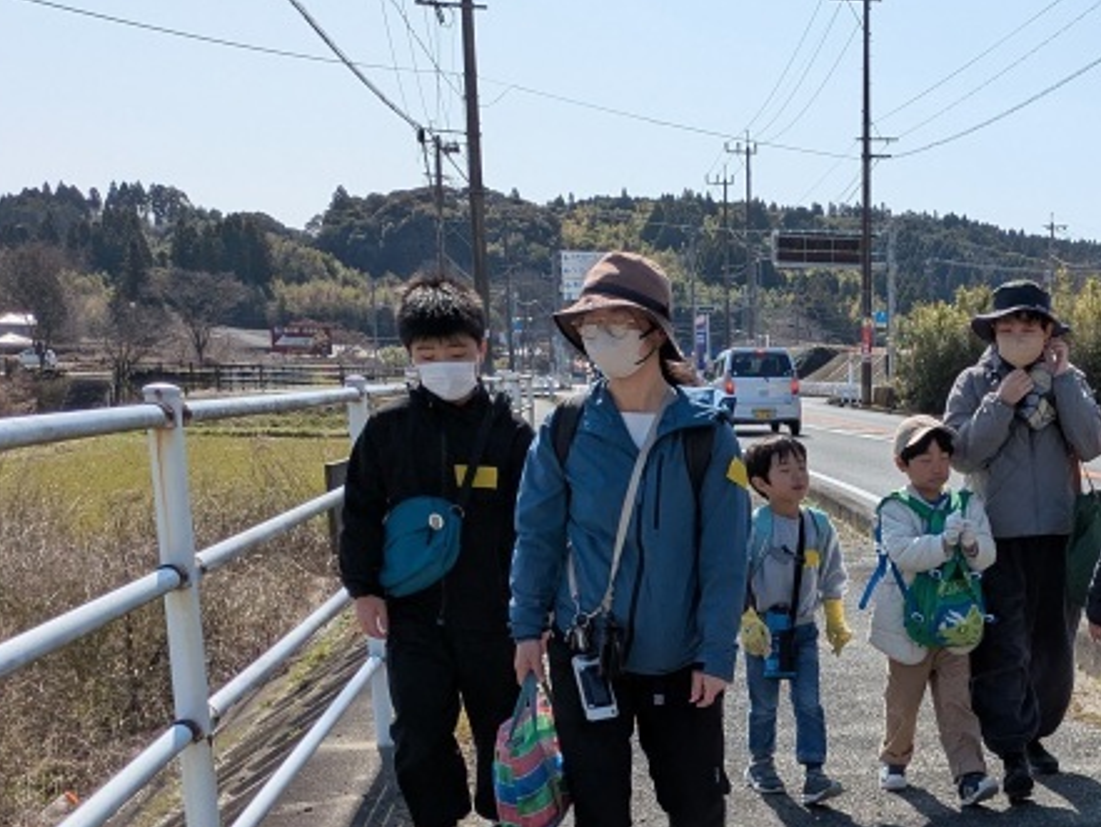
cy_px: 787
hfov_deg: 31.6
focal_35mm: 58
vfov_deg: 24.3
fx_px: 1845
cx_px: 1001
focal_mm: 5.43
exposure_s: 1/2841
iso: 53
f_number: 1.89
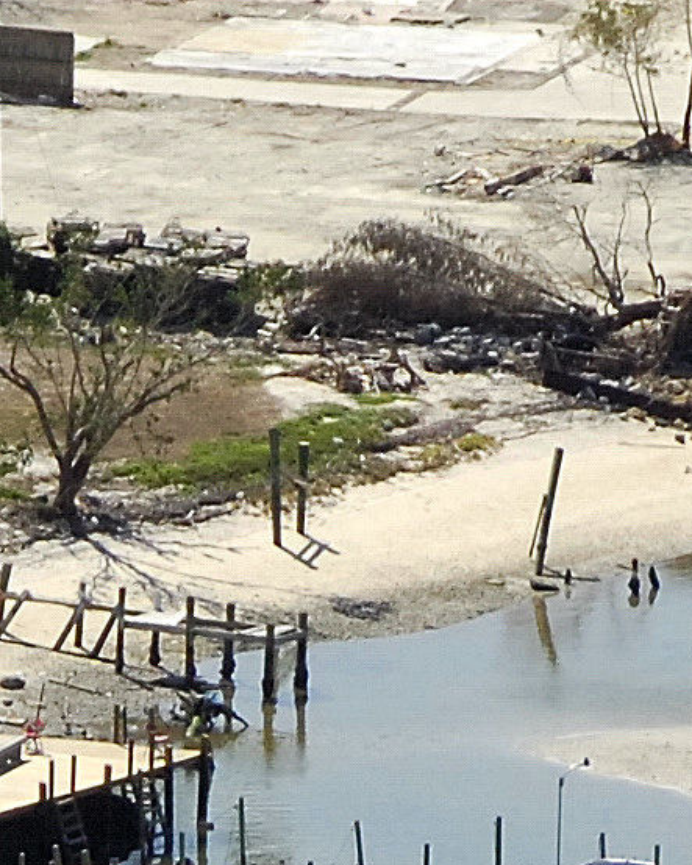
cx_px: 175
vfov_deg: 2.4
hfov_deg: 1.9
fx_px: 20912
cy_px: 1207
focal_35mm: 817
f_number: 8.5
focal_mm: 75
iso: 400
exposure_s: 1/1000
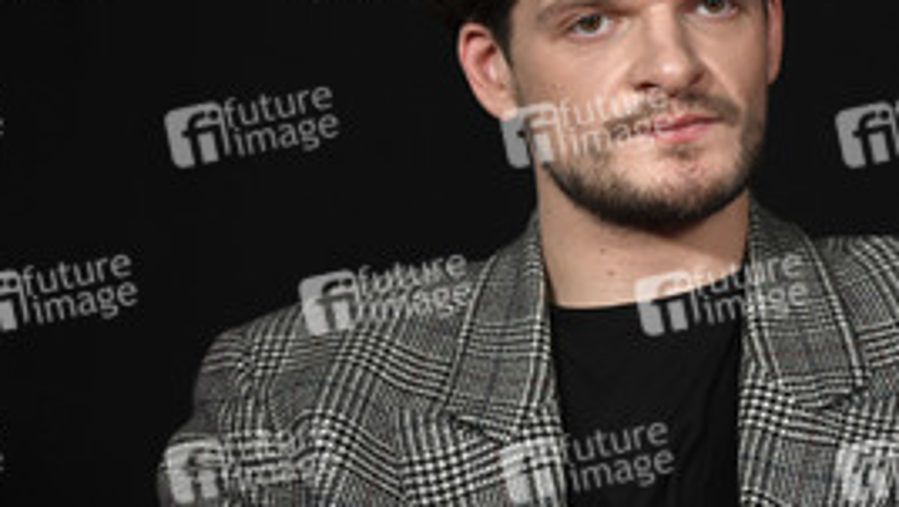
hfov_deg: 6.1
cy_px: 212
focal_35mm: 352
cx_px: 632
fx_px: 8394
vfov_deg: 3.5
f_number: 4
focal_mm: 200
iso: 2500
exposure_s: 1/200
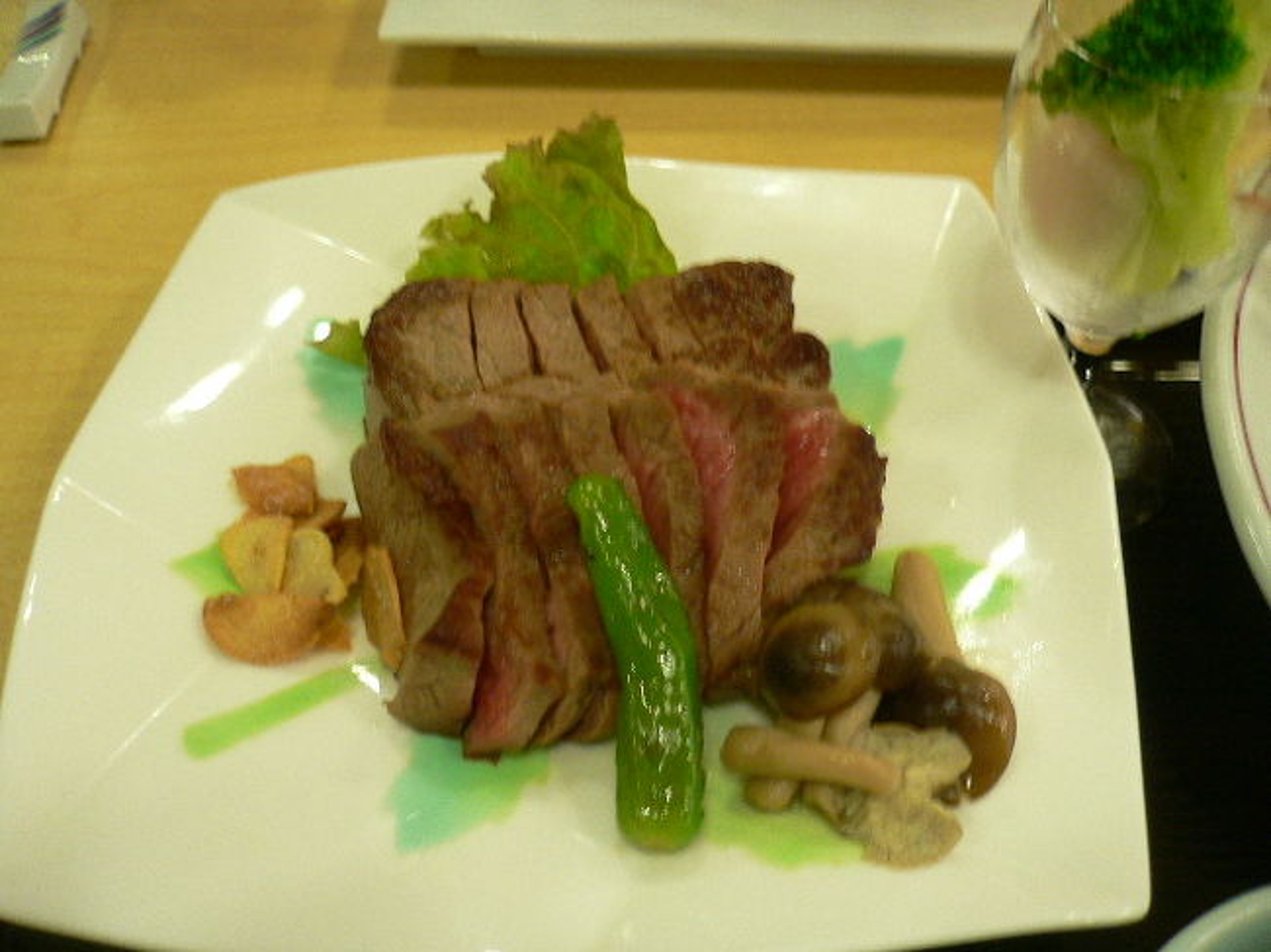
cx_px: 636
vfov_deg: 40.7
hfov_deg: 52.6
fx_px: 1285
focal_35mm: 35
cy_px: 476
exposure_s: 1/15
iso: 150
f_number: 2.8
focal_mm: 5.8
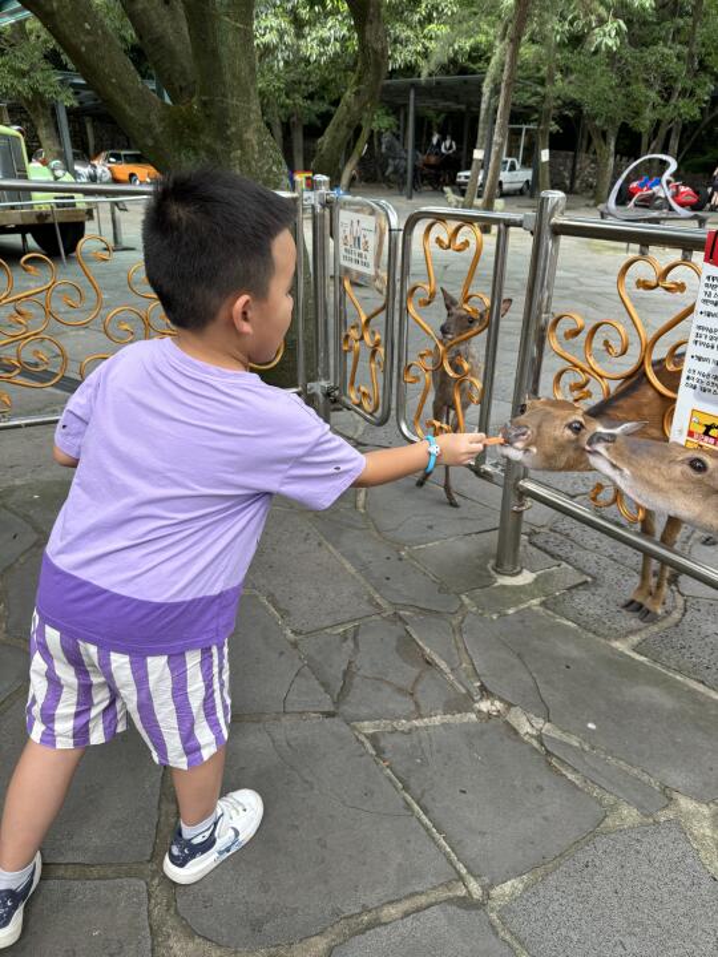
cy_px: 478
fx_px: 664
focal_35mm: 24
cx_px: 359
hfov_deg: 56.8
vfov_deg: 71.6
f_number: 1.78
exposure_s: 1/121
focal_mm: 6.76
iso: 64
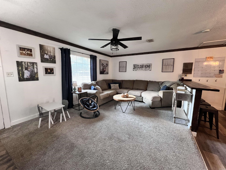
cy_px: 85
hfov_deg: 106.2
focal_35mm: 13
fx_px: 85
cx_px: 113
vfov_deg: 89.9
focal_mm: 1.57
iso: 500
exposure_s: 1/60
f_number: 1.8
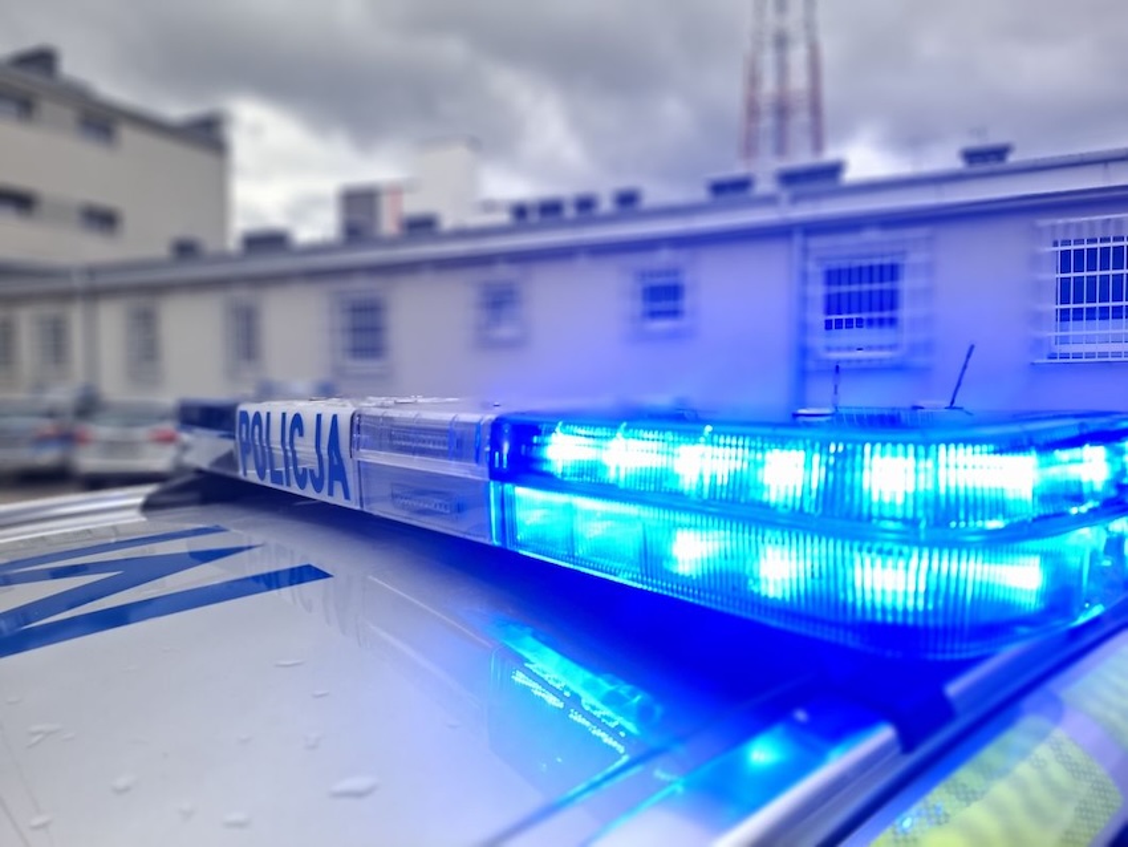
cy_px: 424
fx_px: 750
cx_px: 564
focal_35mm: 23
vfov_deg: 58.9
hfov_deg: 73.9
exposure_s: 1/443
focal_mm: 5.54
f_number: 1.8
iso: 50
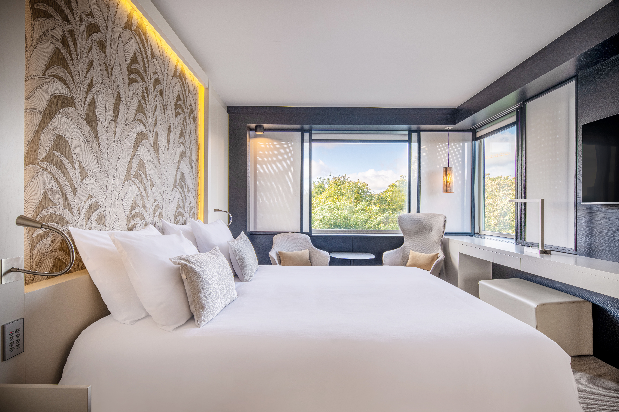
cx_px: 310
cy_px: 206
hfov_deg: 86.9
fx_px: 327
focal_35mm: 19
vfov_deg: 64.6
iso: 125
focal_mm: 19
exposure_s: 1/80
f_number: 10
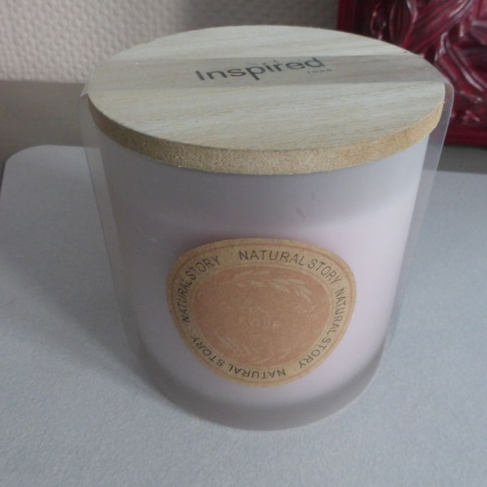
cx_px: 259
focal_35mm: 33
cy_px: 172
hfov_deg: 49.7
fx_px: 525
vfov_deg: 49.1
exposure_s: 1/8
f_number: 3.3
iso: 400
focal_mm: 4.3
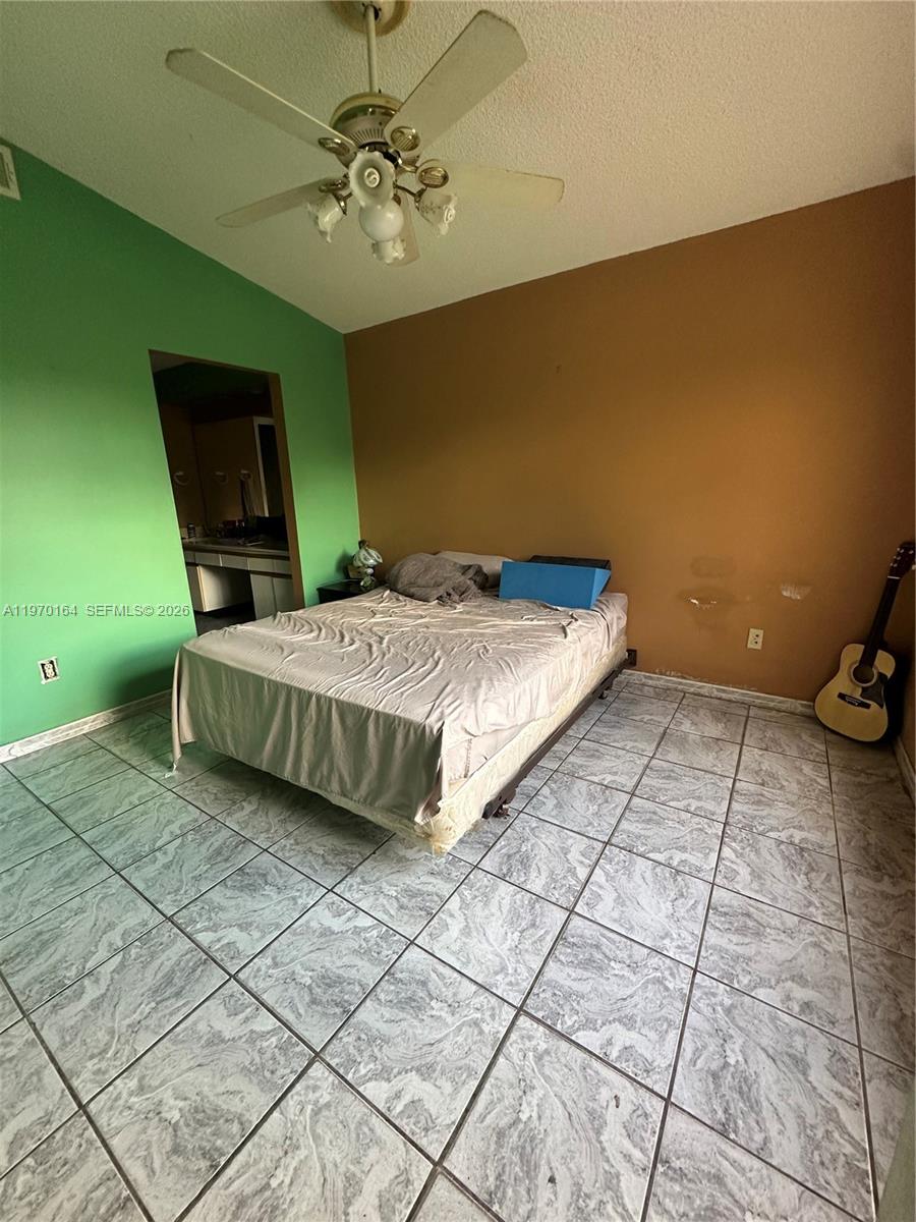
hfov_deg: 85.7
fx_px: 494
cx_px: 458
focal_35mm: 14
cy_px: 611
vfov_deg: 102.1
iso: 320
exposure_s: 1/80
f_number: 2.2
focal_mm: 2.22
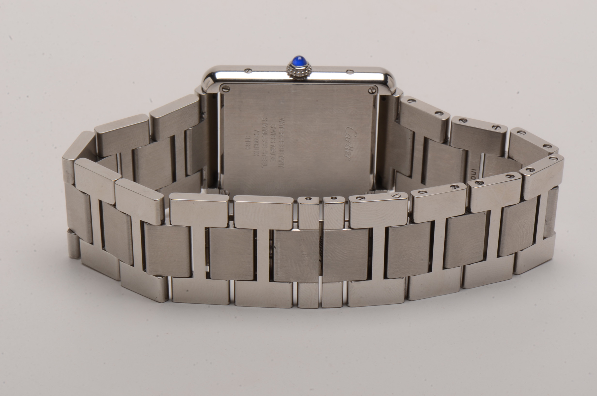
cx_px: 298
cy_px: 198
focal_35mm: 128
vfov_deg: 10.7
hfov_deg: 16.1
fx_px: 2110
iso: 100
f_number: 29
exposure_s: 1/160
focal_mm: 85
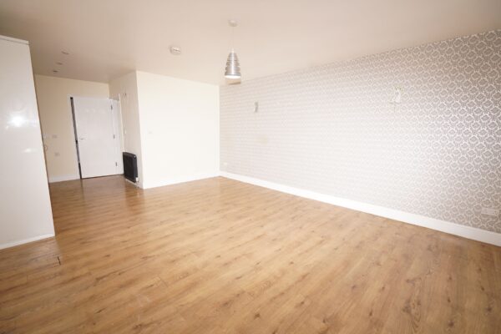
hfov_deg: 96.7
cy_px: 167
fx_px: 223
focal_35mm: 16
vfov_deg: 73.7
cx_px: 250
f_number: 5
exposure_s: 1/60
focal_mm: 16
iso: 400
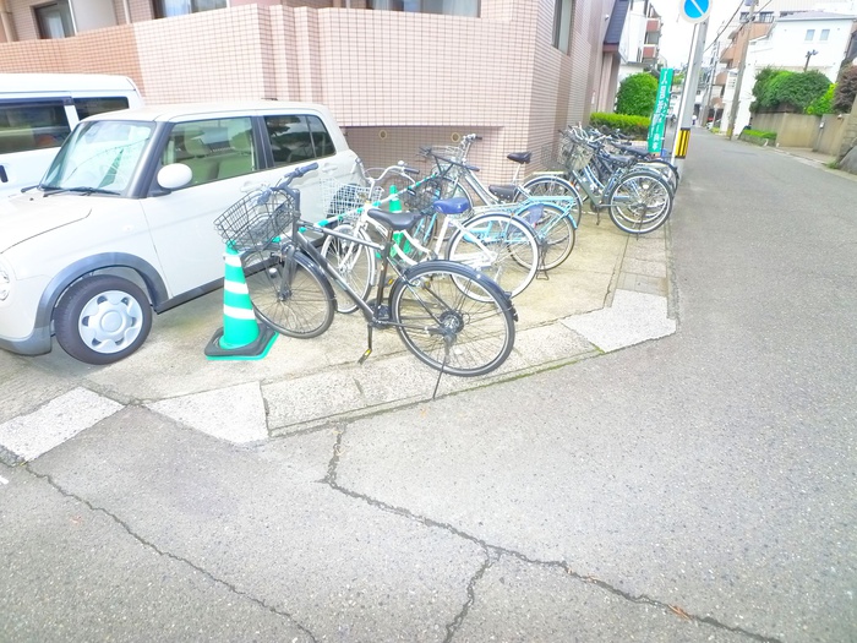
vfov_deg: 56.8
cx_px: 428
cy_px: 322
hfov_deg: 71.6
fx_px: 594
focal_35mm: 24
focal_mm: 5.1
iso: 400
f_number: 3.2
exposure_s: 1/500
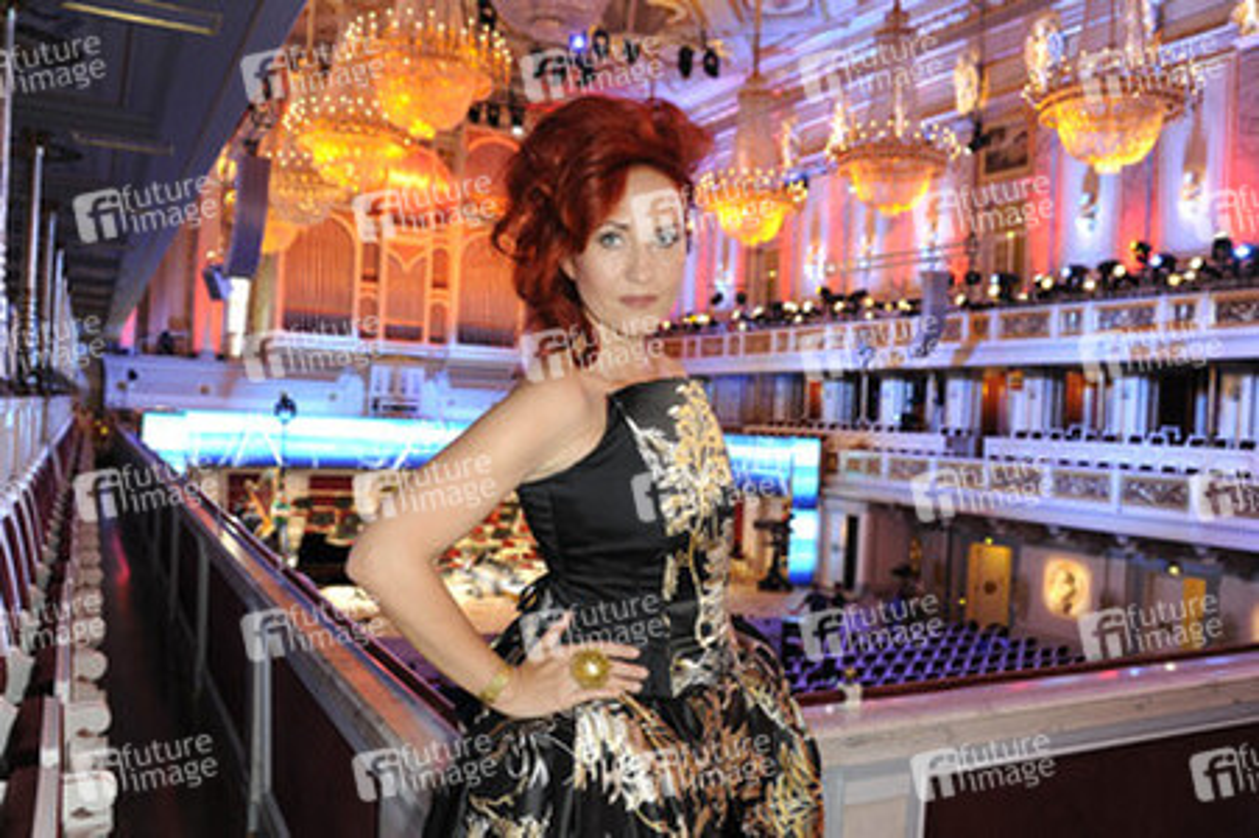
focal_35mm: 32
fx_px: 1118
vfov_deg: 41.1
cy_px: 419
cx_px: 630
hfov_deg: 58.8
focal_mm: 32
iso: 1250
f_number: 5
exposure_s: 1/40
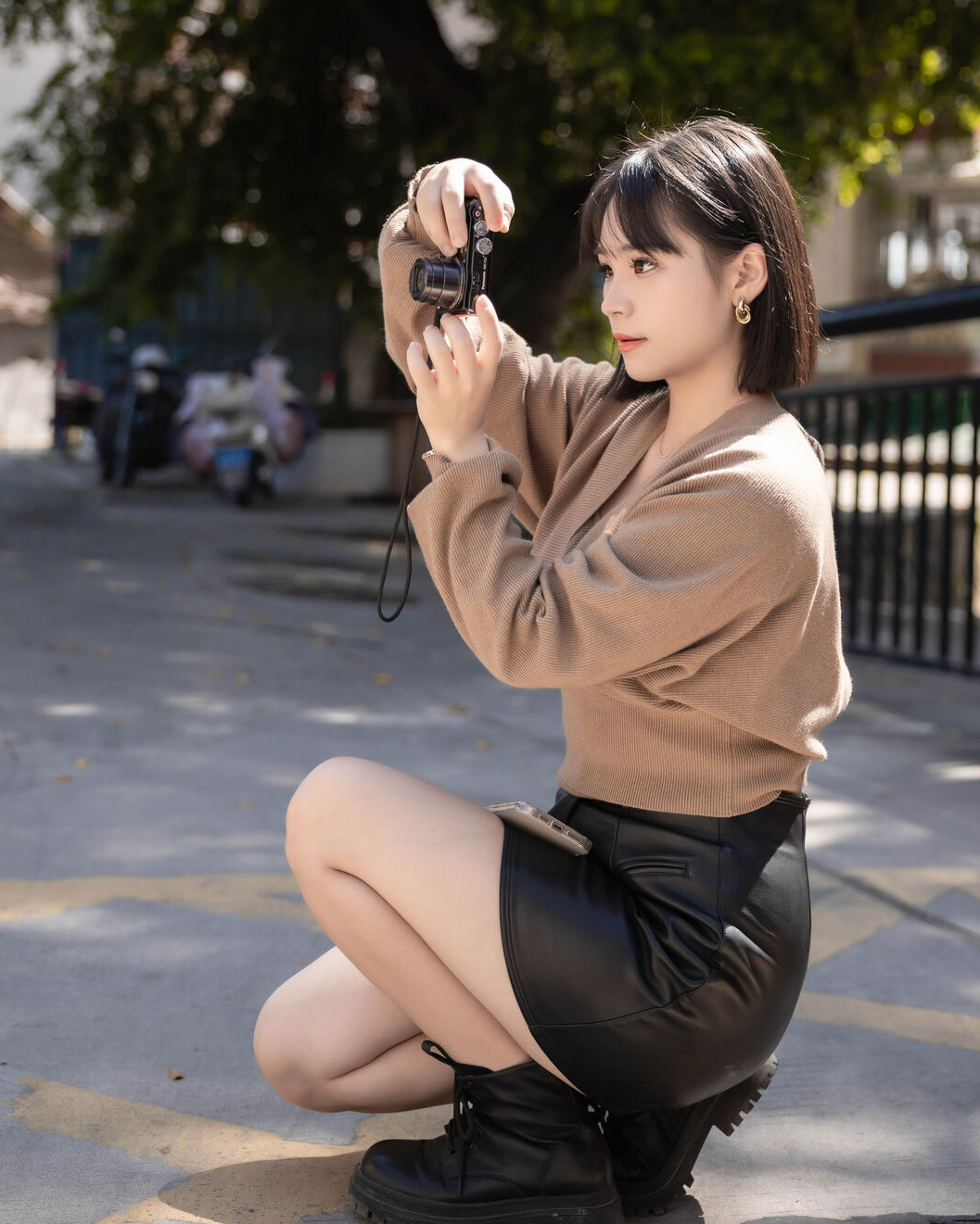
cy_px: 469
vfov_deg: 34.0
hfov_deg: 27.6
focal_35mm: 55
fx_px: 1994
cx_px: 465
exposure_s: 1/500
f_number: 2.8
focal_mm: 43
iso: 100
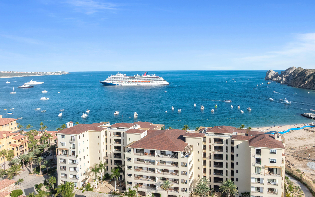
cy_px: 114
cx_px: 156
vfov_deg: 47.4
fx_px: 223
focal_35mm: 26
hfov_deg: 70.4
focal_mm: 12.29
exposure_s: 1/100
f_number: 6.3
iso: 200
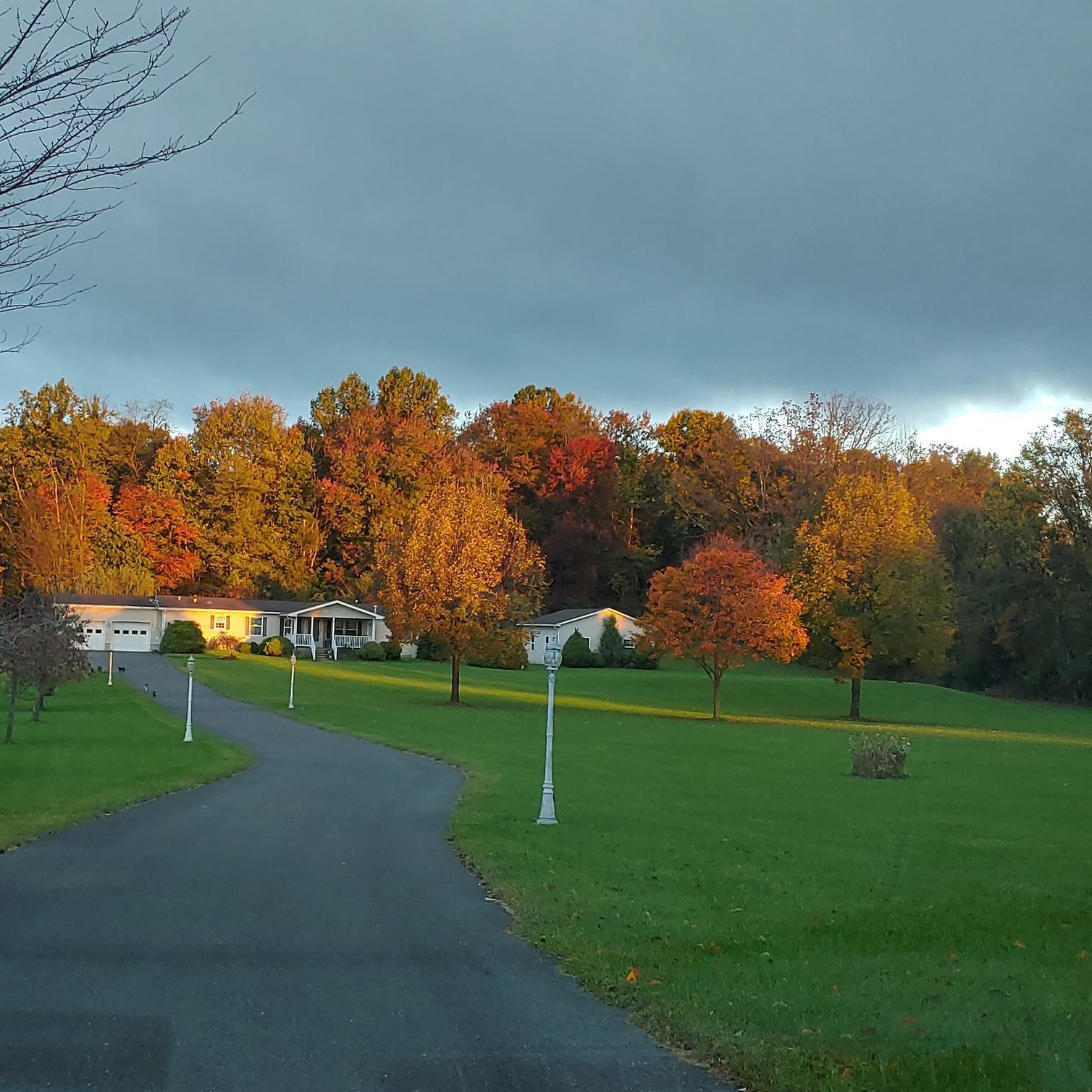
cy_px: 550
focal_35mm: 48
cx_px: 375
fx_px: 1713
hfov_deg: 35.1
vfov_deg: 35.4
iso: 50
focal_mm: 4.23
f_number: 1.5
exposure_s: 1/60
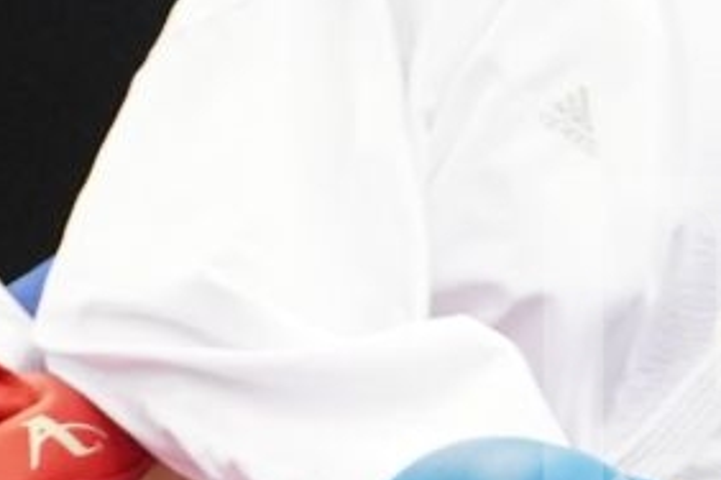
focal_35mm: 914
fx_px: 18304
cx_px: -84
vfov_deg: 1.5
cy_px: 409
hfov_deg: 2.3
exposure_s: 1/1000
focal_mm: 143
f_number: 2.8
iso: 6400
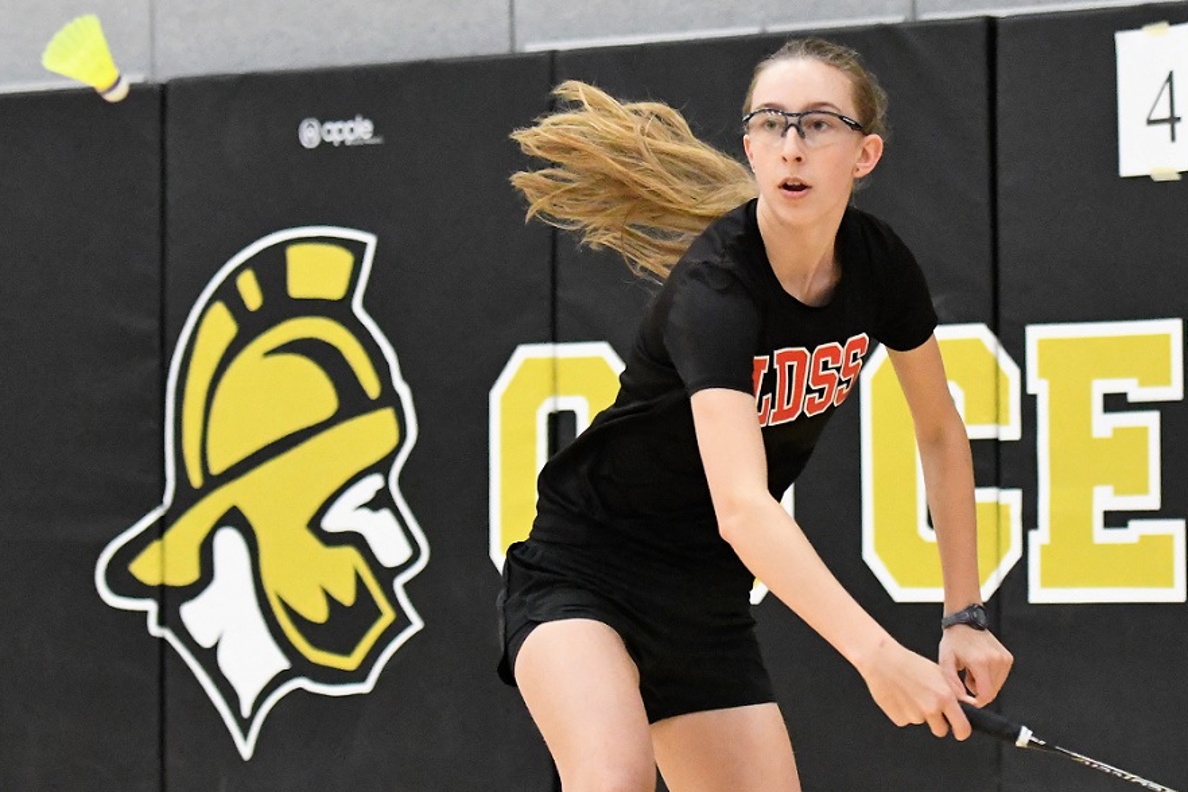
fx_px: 4389
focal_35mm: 133
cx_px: 680
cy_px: 448
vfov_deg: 10.3
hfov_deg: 15.4
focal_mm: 70
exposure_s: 1/1000
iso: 7200
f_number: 2.8
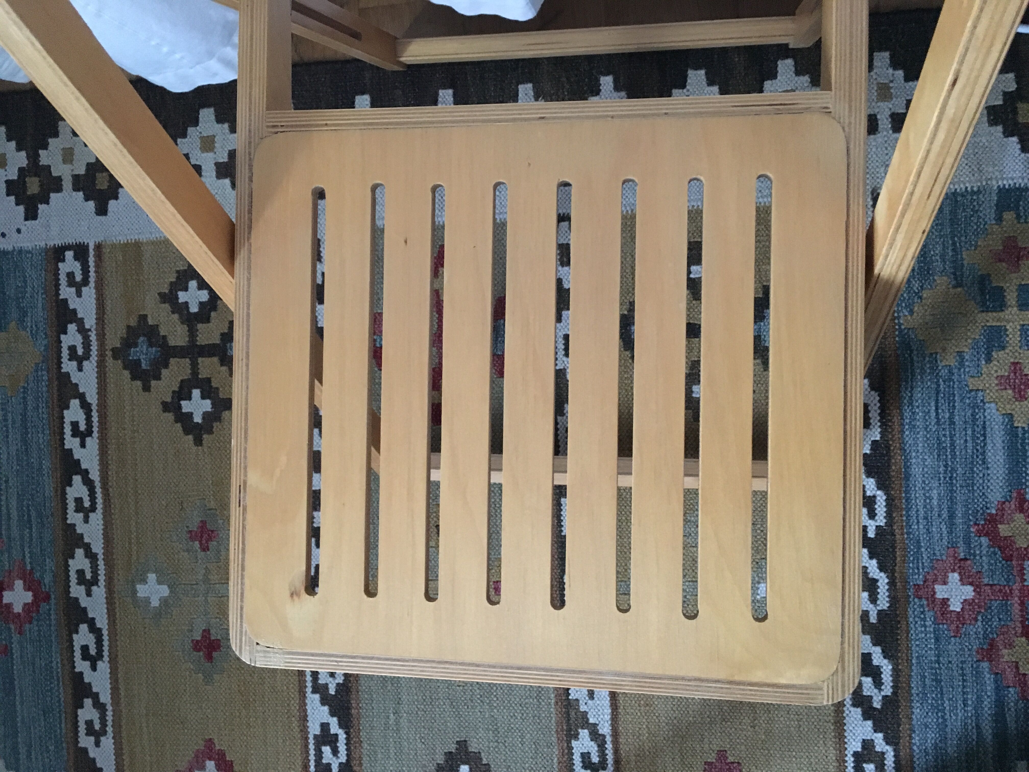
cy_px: 386
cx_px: 514
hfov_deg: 61.7
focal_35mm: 29
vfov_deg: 48.2
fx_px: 862
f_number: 2.2
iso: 500
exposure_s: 1/17
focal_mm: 4.15
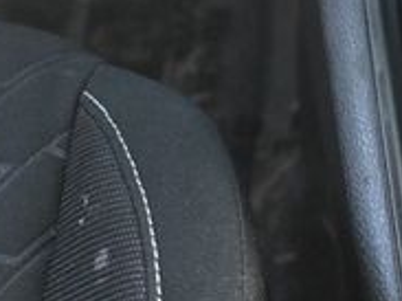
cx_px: 604
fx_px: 2344
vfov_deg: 7.3
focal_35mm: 202
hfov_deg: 9.5
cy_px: 37
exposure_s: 1/100
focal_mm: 40
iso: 3200
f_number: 5.6
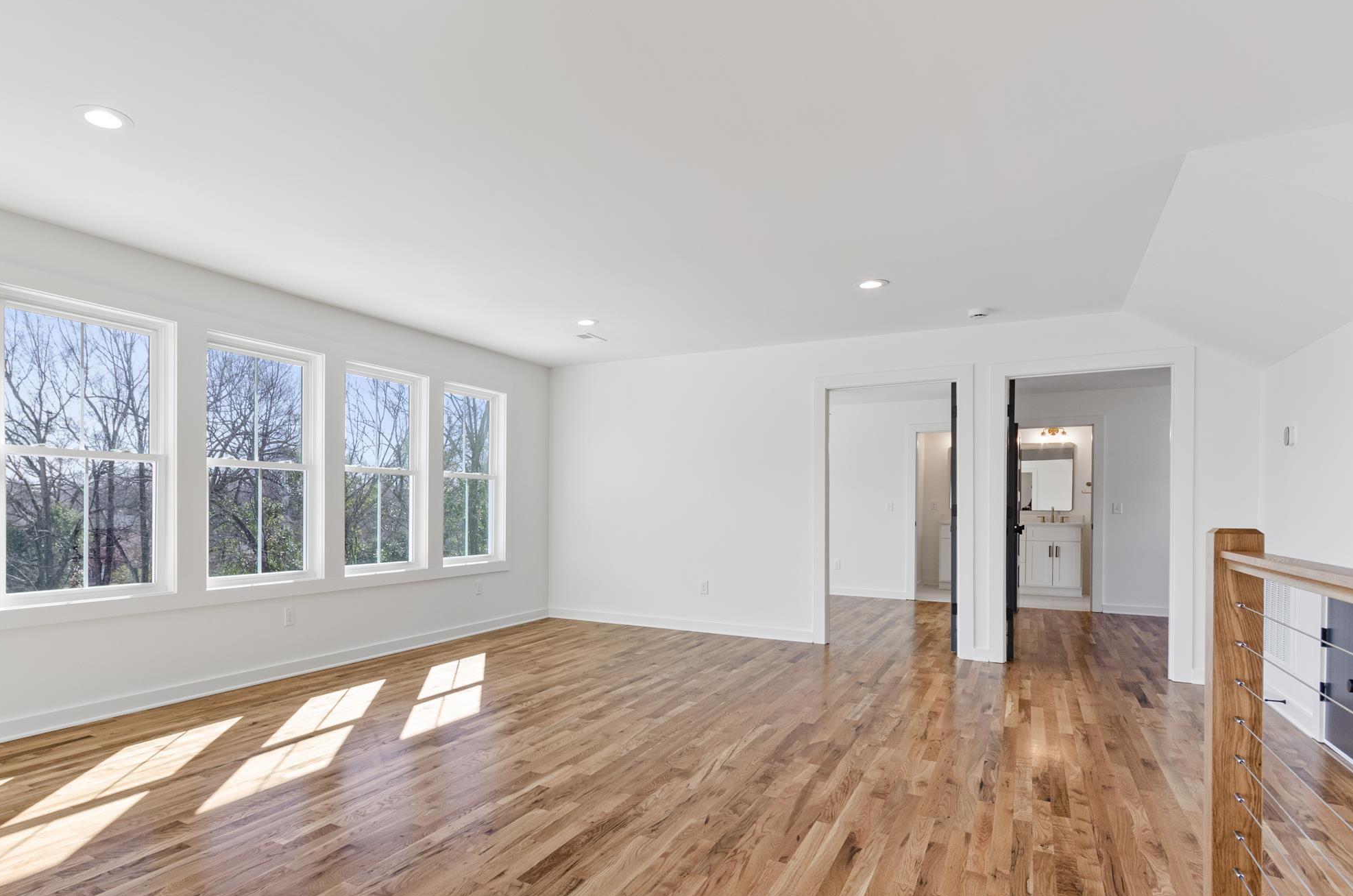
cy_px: 495
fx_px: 713
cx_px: 502
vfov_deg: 64.1
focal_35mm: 19
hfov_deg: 85.2
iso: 100
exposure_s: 1/5
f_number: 9
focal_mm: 10
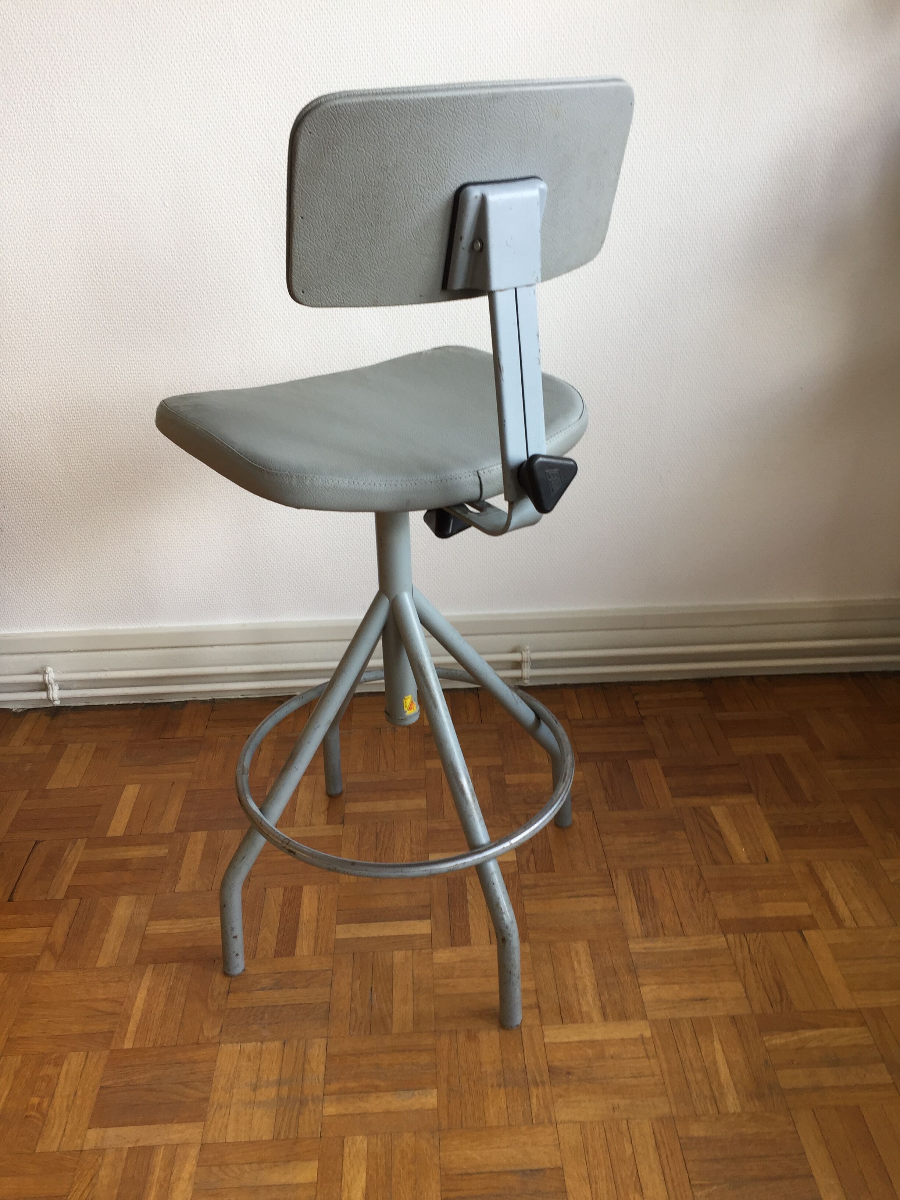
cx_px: 450
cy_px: 600
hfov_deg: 48.2
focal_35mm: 29
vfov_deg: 61.7
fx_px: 1005
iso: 40
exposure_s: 1/50
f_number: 2.2
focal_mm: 4.15
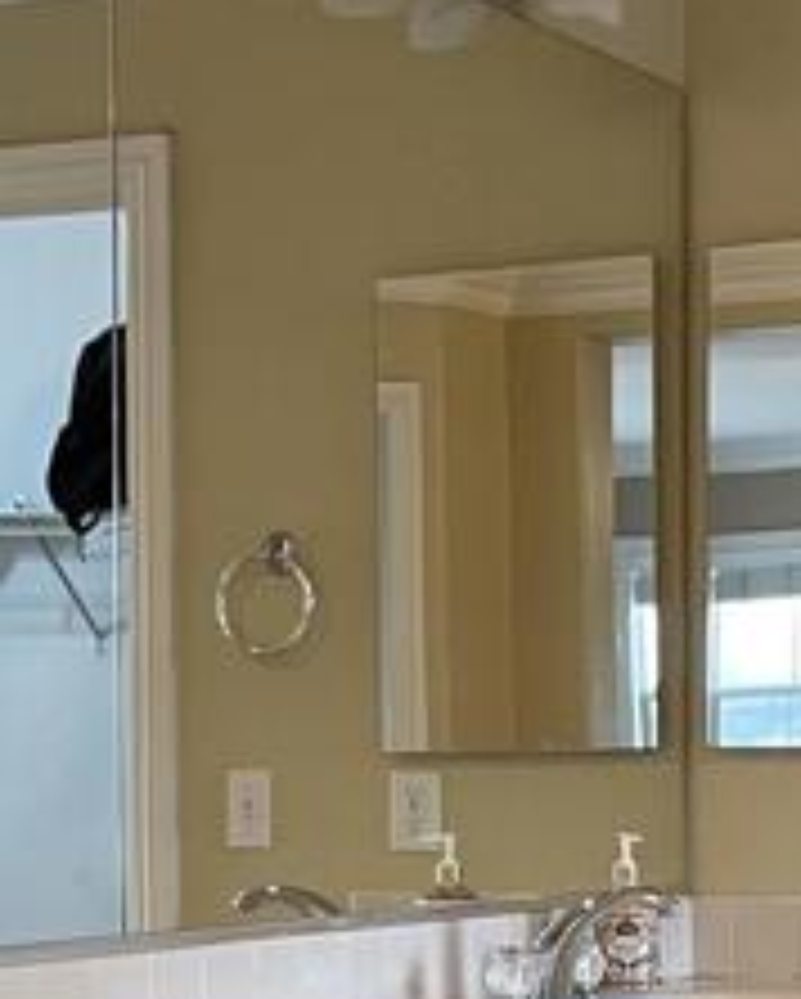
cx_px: 108
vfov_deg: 16.2
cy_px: 922
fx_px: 3462
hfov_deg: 13.1
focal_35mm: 117
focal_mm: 4.2
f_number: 1.6
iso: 125
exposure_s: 1/60
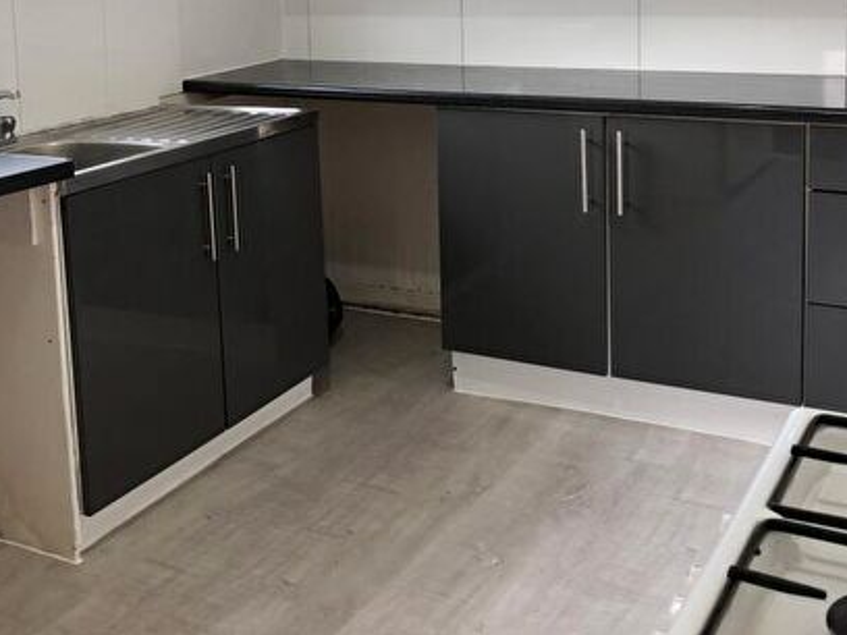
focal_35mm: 48
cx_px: 419
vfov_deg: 29.3
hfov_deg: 39.7
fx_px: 1174
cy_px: 92
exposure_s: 1/20
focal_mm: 3.99
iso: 40
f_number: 1.8
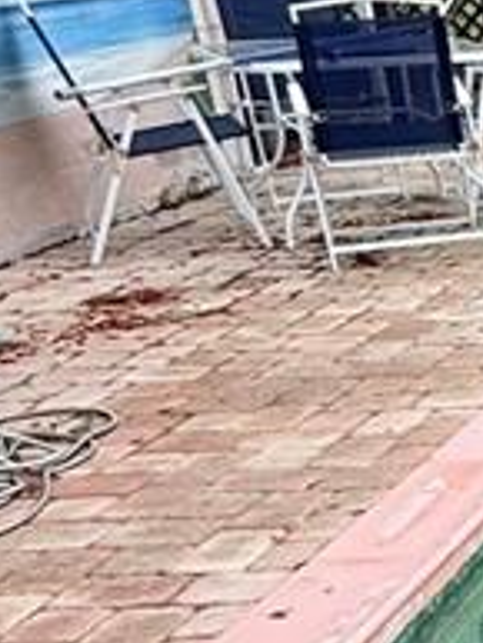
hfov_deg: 12.2
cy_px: 516
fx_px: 1617
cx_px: 1269
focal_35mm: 87
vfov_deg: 22.2
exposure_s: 1/596
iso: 50
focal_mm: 2.22
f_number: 2.2
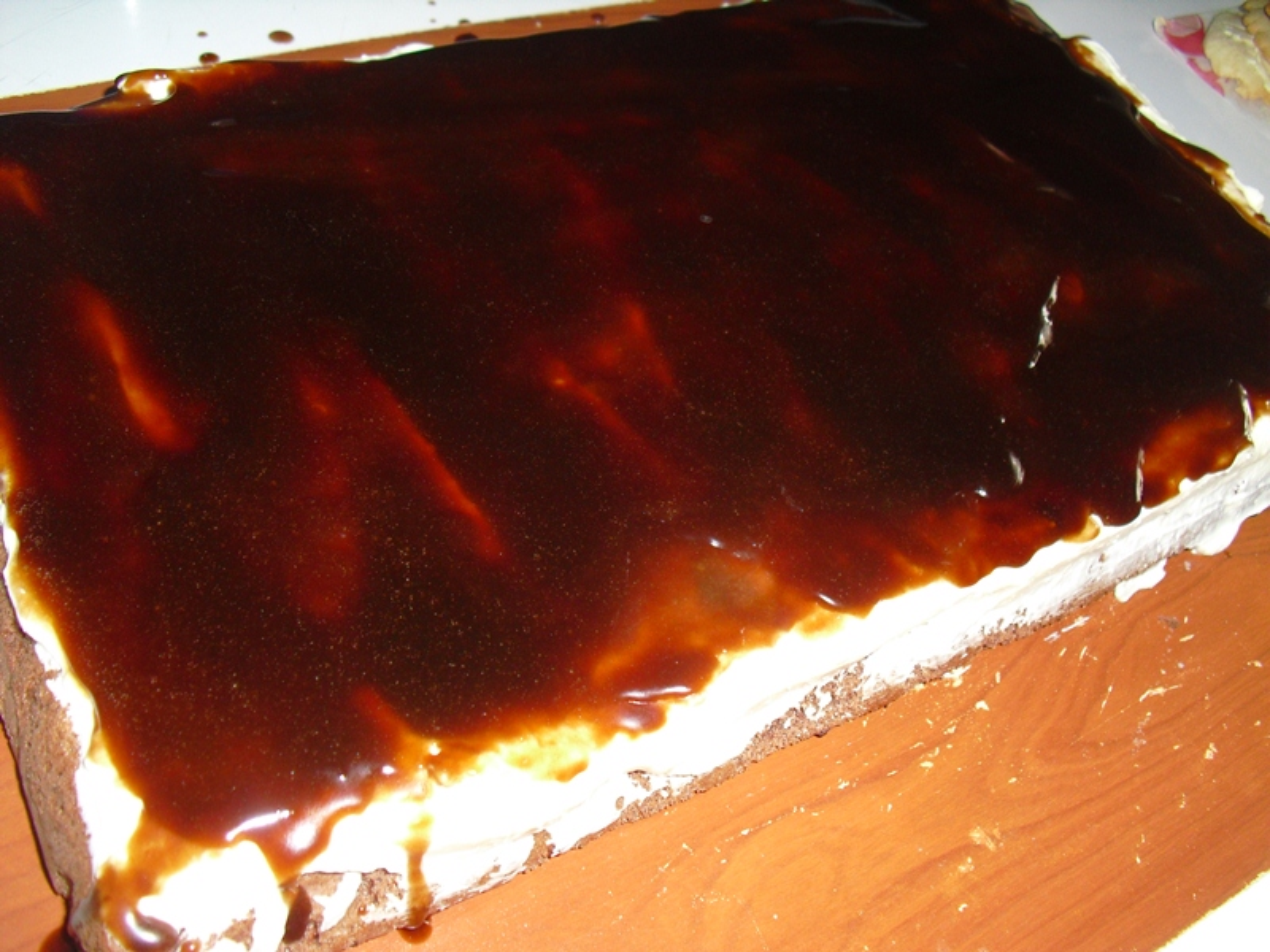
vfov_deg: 39.7
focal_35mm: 36
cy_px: 476
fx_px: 1321
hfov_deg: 51.4
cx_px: 635
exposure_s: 1/60
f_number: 3.1
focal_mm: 6.3
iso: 200
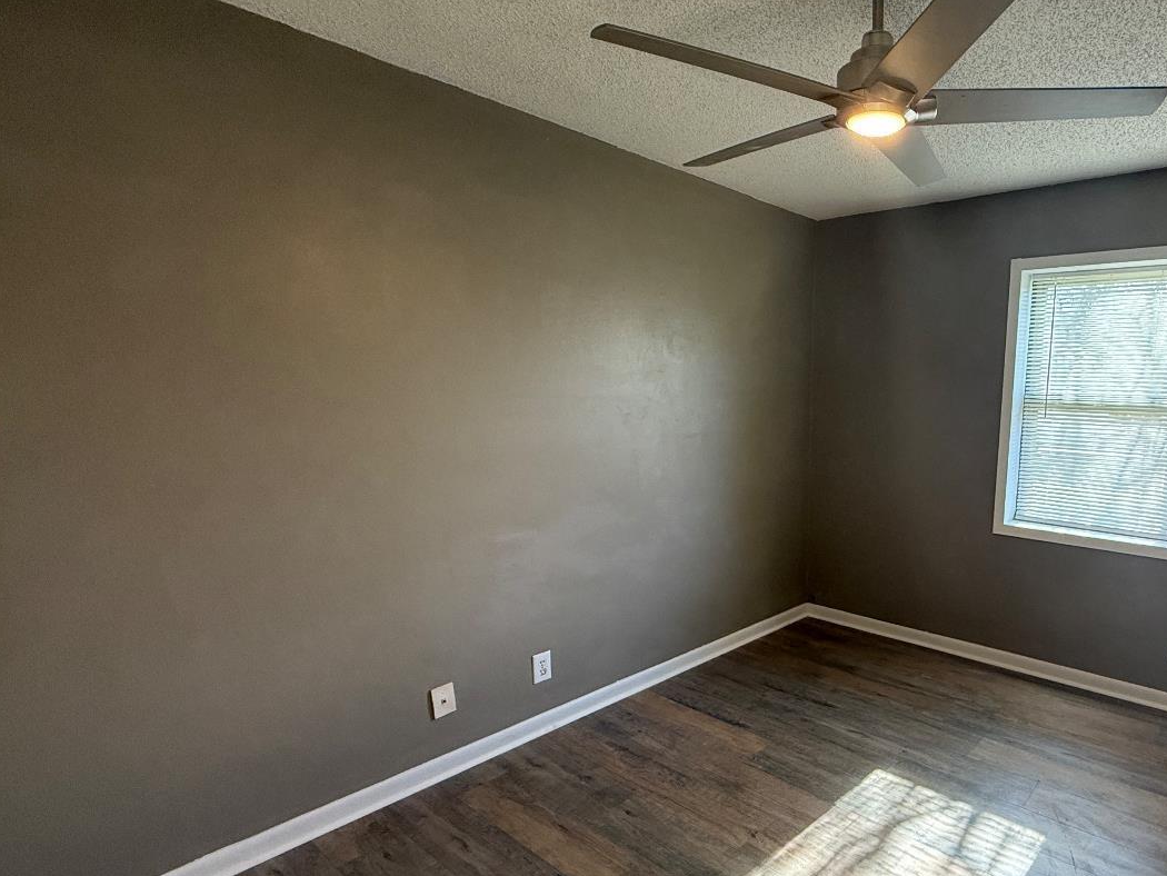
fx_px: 674
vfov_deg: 65.8
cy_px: 490
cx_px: 824
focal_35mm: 20
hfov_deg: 77.7
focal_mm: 2.22
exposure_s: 1/120
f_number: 2.2
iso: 320
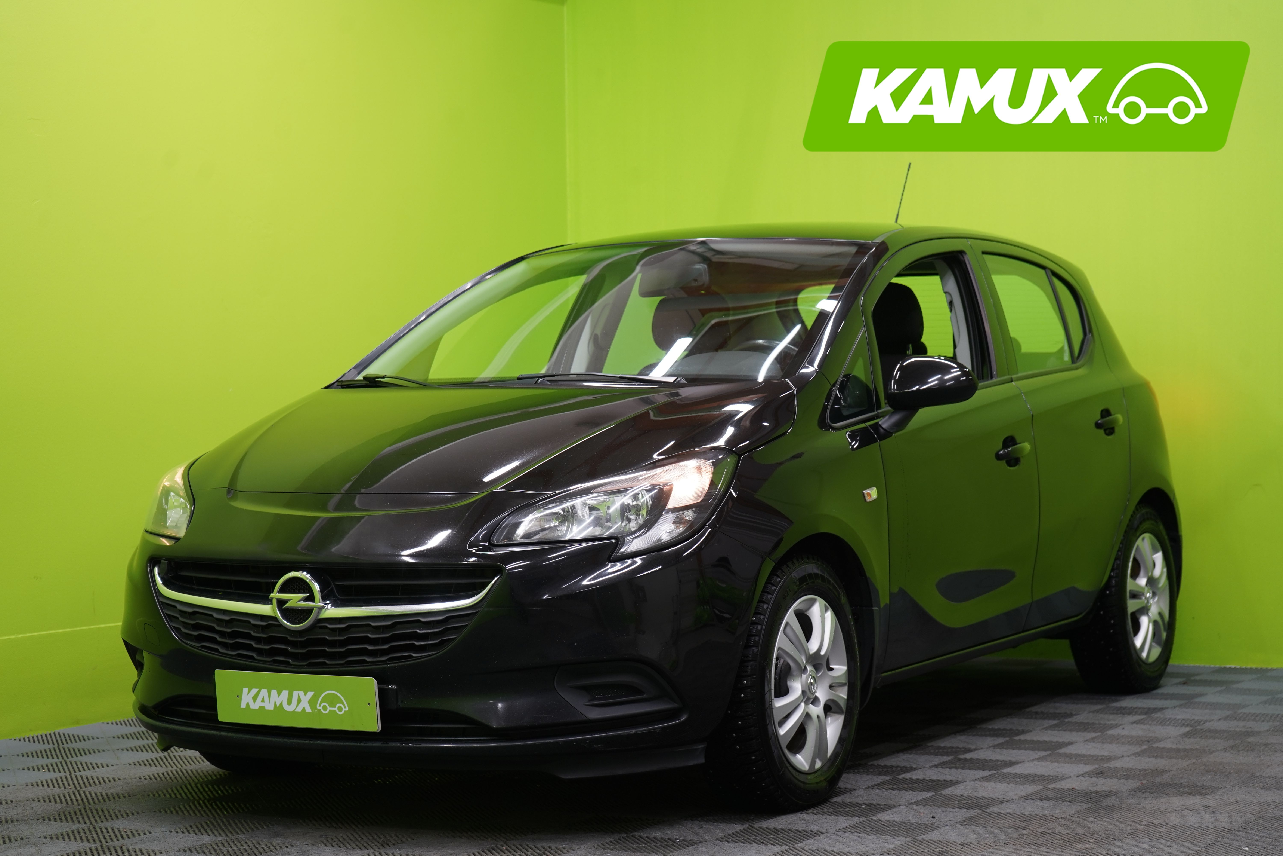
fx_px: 2495
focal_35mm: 70
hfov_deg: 28.8
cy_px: 428
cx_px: 642
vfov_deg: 19.5
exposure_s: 1/25
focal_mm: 70
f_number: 5.6
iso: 400
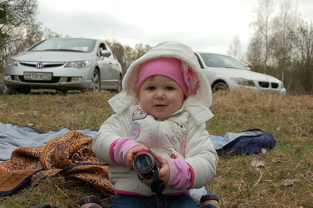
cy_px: 104
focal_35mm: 45
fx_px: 391
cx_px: 156
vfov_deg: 29.8
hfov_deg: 43.6
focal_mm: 30
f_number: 8
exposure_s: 1/250
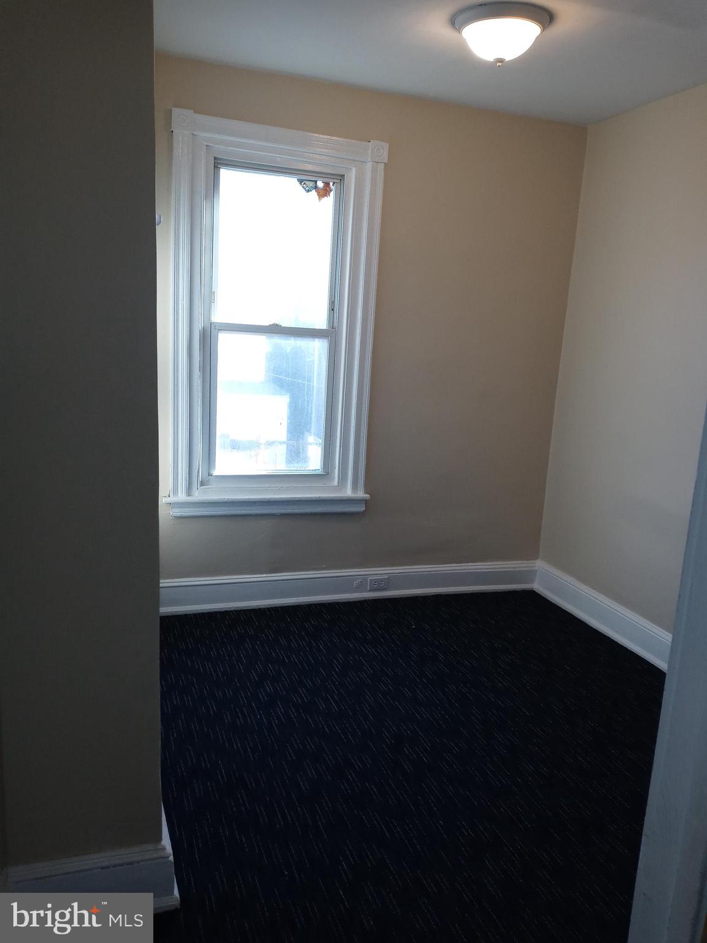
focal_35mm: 28
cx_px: 354
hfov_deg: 49.7
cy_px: 472
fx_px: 762
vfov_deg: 63.4
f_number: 1.8
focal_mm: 3.61
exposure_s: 1/120
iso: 100
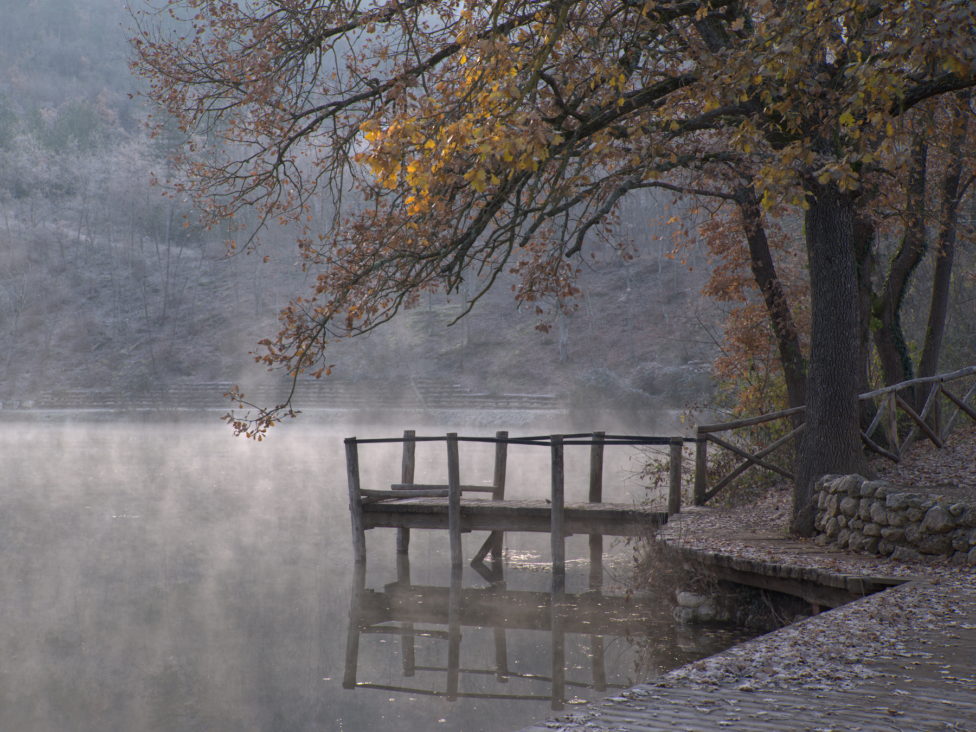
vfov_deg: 25.2
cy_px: 370
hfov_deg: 33.2
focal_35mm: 58
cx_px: 455
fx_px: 1635
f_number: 6.3
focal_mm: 53
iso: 100
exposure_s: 1/30
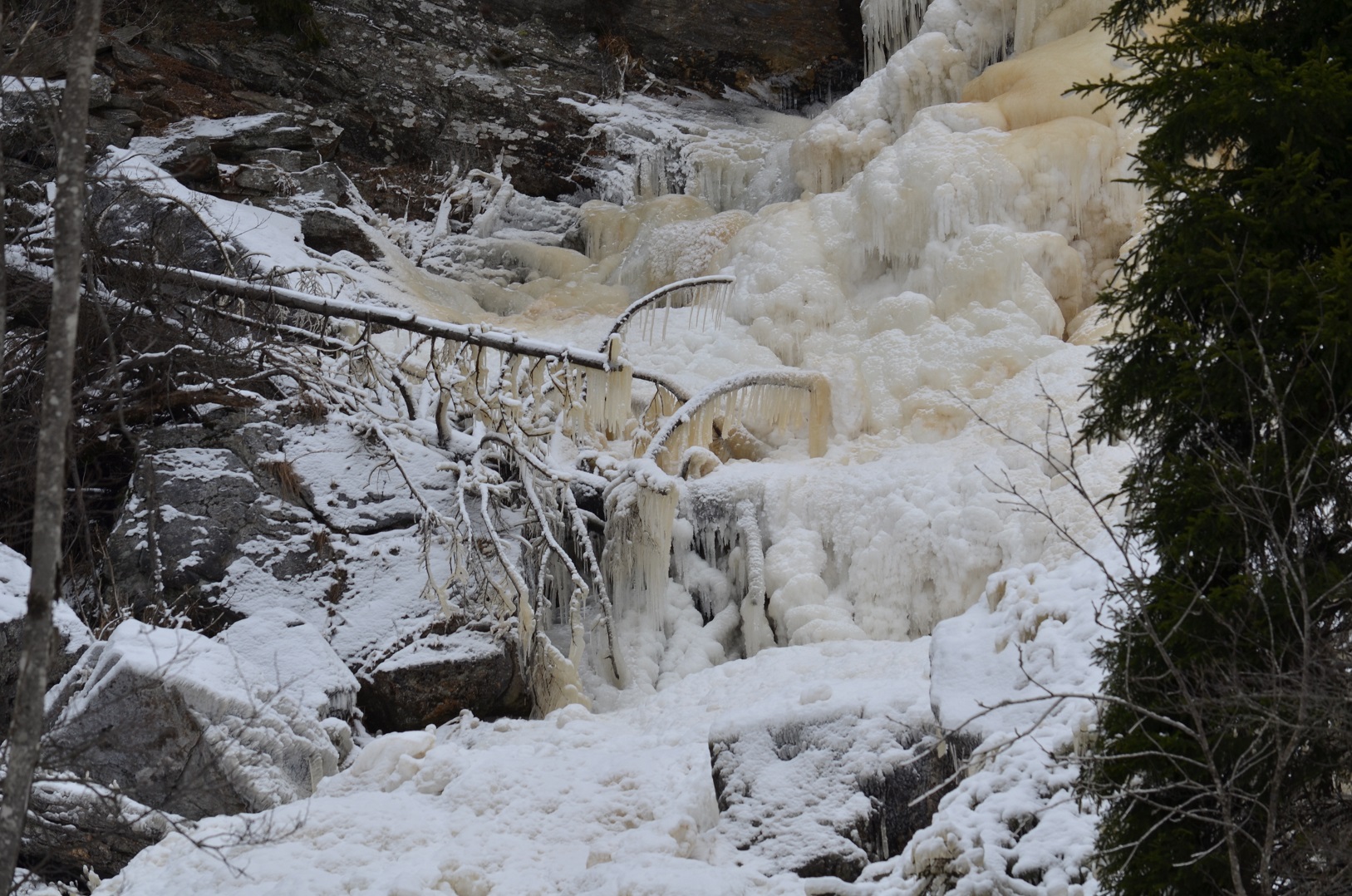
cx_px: 676
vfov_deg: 6.1
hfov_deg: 9.2
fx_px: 8433
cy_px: 448
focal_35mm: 225
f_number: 9
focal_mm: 150
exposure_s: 1/60
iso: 125
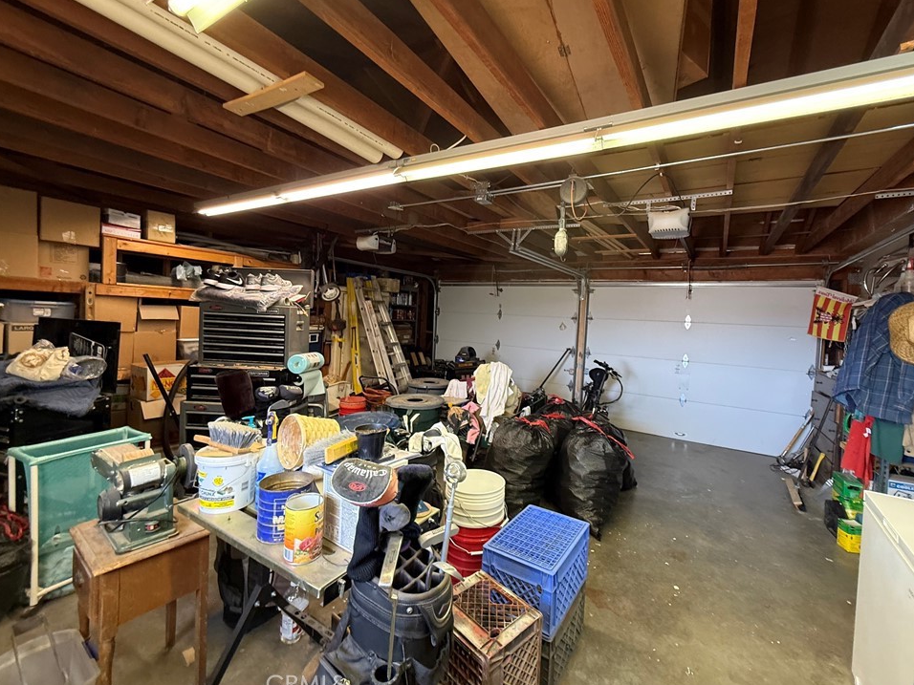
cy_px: 331
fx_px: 396
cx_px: 485
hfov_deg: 98.1
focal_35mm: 15
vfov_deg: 81.7
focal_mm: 2.22
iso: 250
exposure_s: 1/24
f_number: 2.2
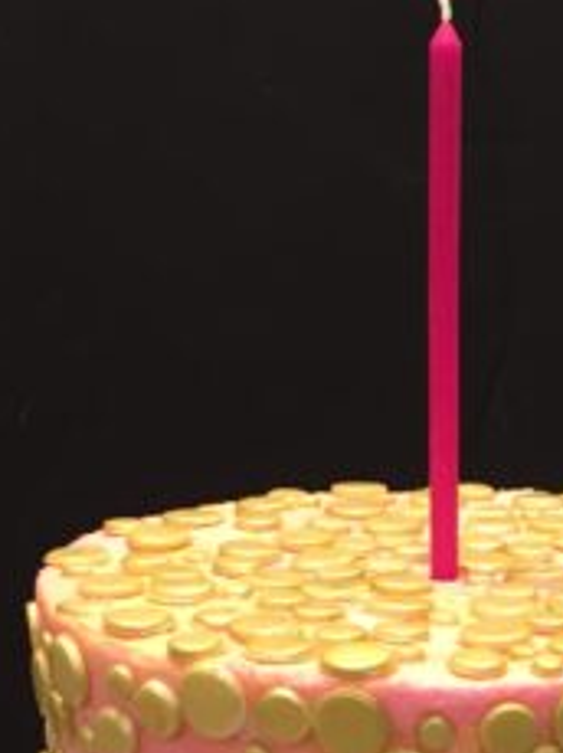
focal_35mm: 96
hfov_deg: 15.1
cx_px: 550
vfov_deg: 19.0
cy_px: 976
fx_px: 2086
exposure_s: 1/30
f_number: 2.2
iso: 100
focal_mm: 4.15
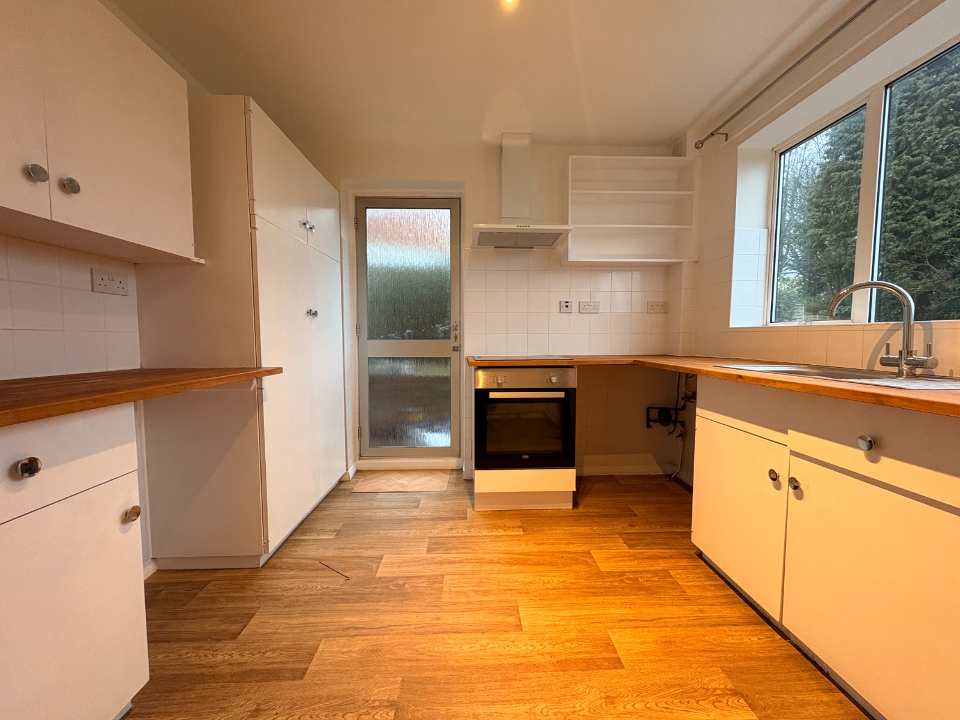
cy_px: 360
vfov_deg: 85.7
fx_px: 388
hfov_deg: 102.1
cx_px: 480
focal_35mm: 14
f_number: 2.2
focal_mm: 2.22
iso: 160
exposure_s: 1/50
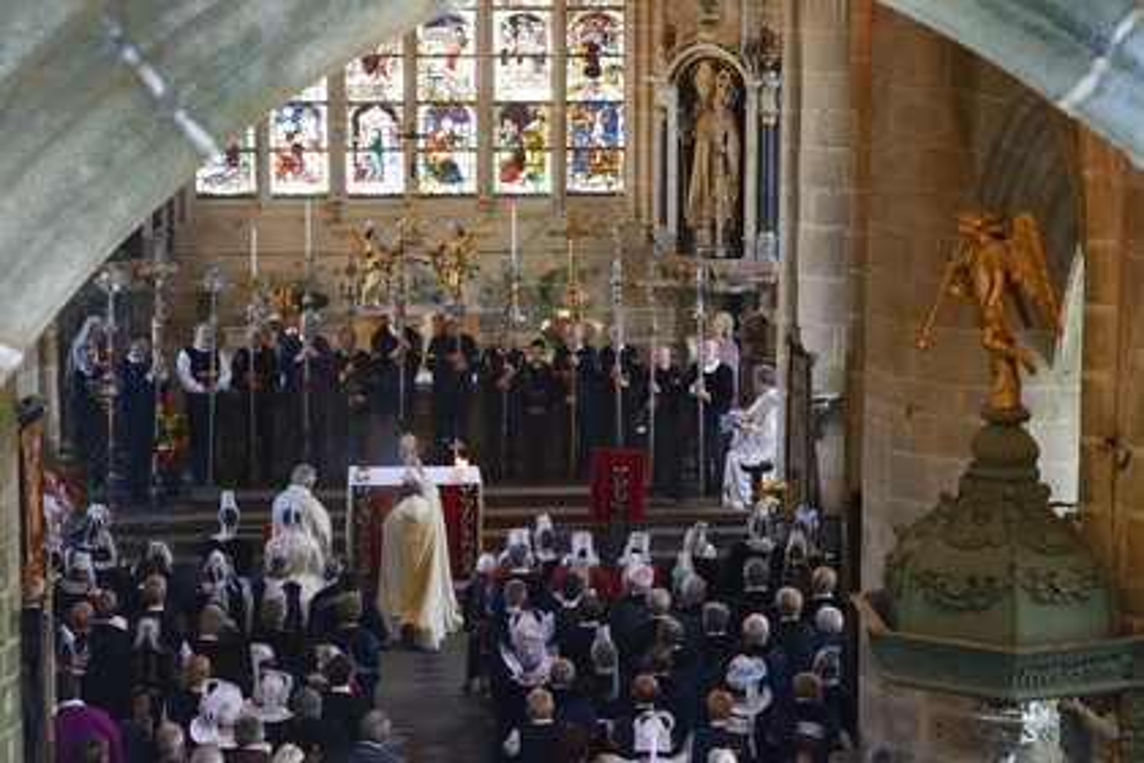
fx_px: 3241
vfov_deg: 13.4
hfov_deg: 20.0
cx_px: 572
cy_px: 382
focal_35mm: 102
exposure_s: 1/8
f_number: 8
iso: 1600
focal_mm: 102
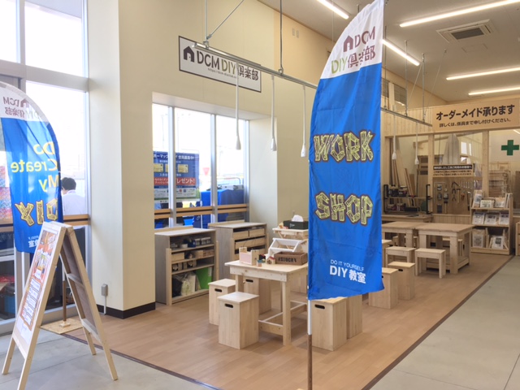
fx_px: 436
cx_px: 260
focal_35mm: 29
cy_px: 195
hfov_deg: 61.7
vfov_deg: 48.2
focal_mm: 4.15
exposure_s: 1/60
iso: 25
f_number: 2.2
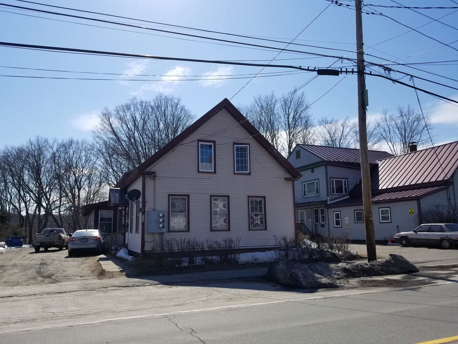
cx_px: 229
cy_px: 172
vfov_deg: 53.1
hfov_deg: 67.3
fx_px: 344
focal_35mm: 26
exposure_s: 1/4464
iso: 50
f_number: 1.7
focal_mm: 4.3
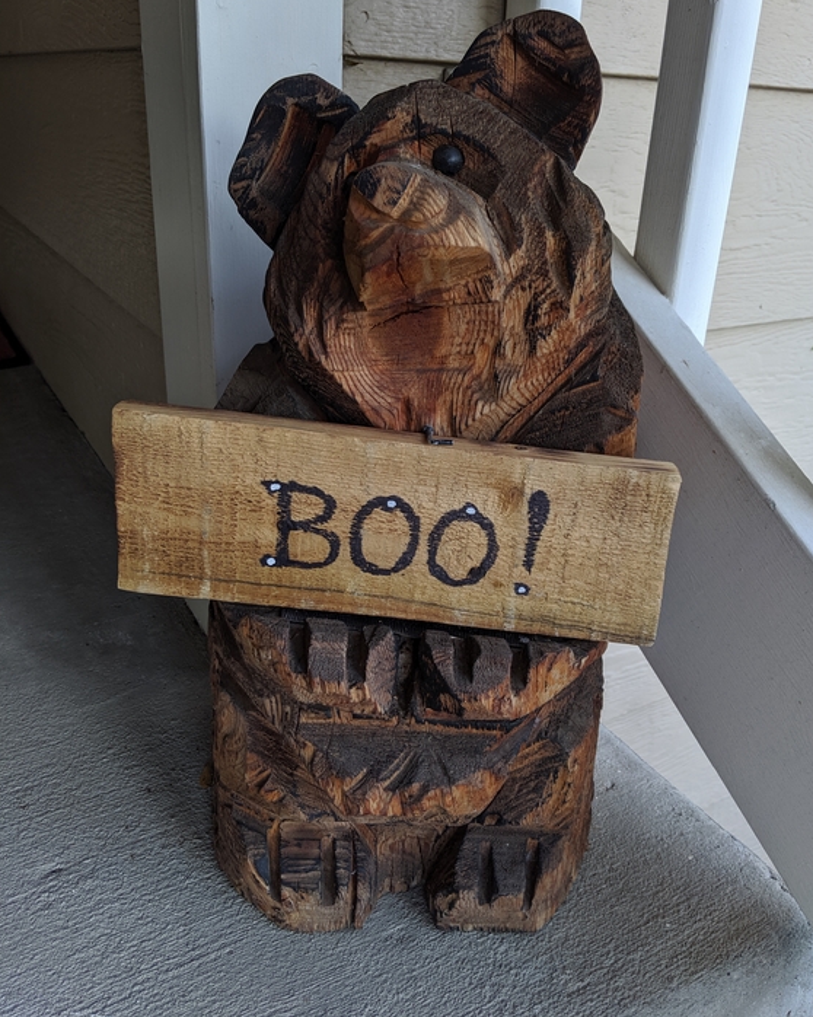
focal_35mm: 29
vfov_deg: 60.4
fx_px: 873
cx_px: 415
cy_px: 474
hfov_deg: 50.0
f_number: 1.8
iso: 55
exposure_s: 1/67.4
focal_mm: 4.44
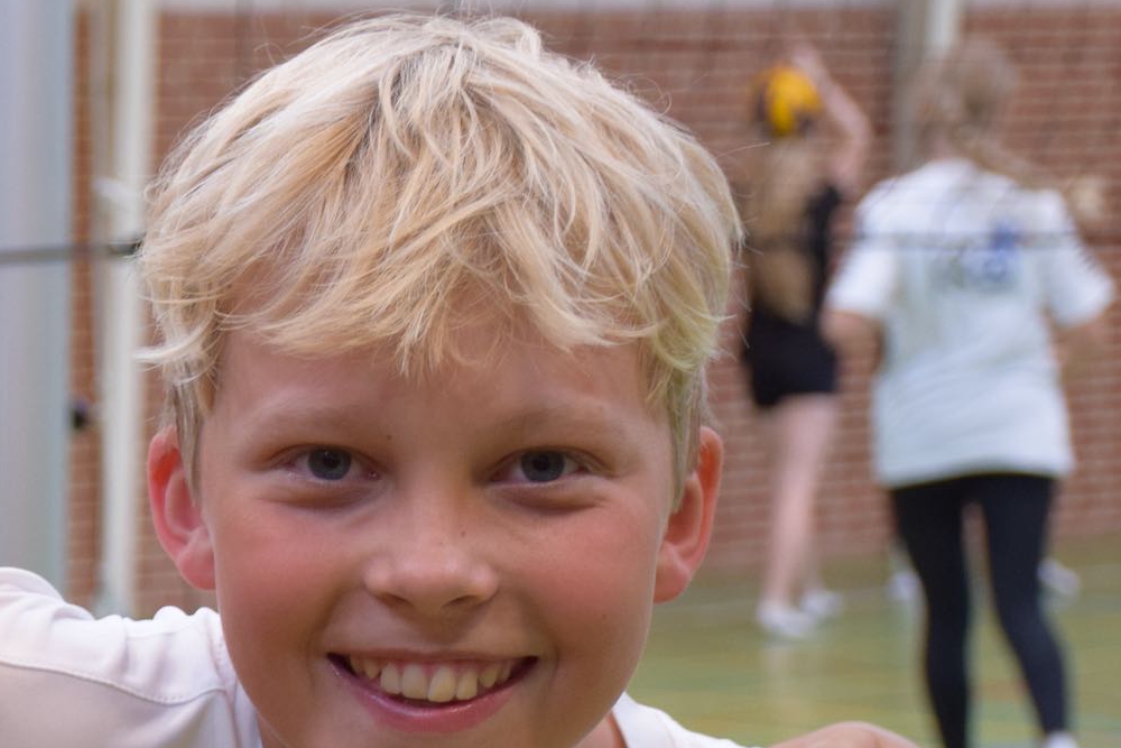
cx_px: -3
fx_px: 4858
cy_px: 555
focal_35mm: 156
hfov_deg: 13.0
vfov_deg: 8.8
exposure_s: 1/60
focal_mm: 40
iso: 800
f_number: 4.5
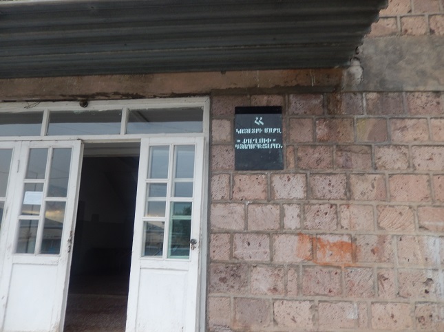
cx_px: 222
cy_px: 166
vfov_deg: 54.8
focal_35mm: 25
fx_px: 320
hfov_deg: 69.4
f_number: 3.4
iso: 125
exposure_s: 1/30
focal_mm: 4.5
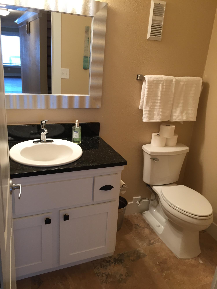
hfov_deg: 48.2
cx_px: 108
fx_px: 242
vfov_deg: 61.7
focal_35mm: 29
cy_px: 144
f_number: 2.2
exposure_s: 1/30
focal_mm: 4.15
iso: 80
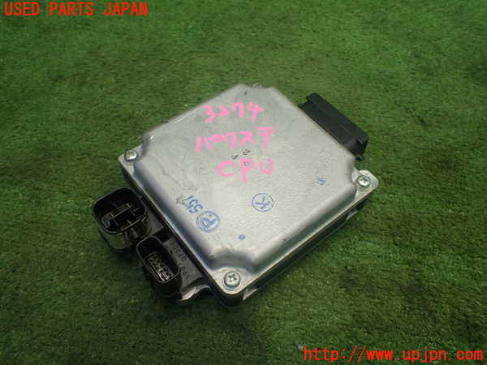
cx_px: 244
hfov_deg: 60.0
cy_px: 182
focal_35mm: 30
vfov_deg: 46.8
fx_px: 422
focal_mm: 5.4
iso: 320
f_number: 2.3
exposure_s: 1/125
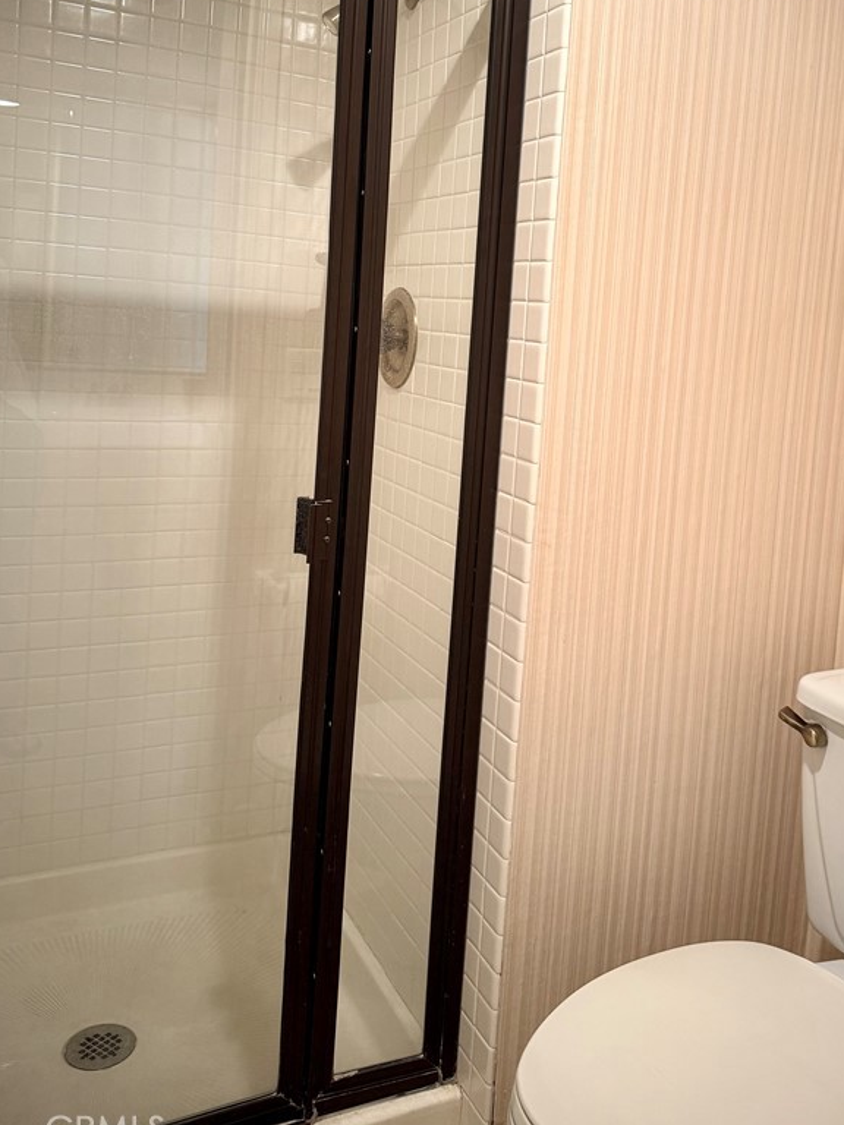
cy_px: 400
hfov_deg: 43.8
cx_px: 525
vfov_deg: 55.9
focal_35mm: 32
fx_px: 1040
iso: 250
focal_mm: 6.76
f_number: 1.78
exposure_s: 1/60
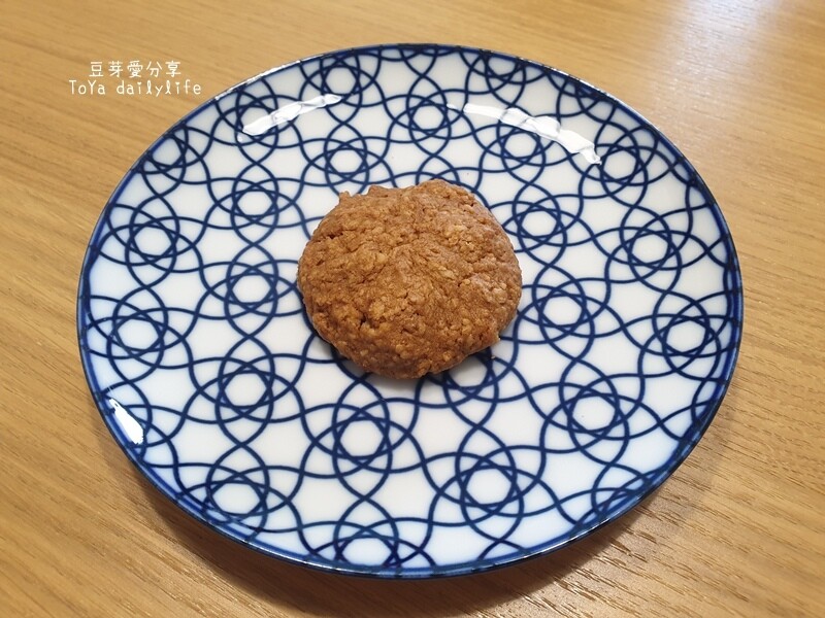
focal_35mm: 26
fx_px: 620
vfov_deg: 53.1
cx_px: 412
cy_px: 309
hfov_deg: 67.3
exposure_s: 1/60
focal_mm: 4.3
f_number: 2.4
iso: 320
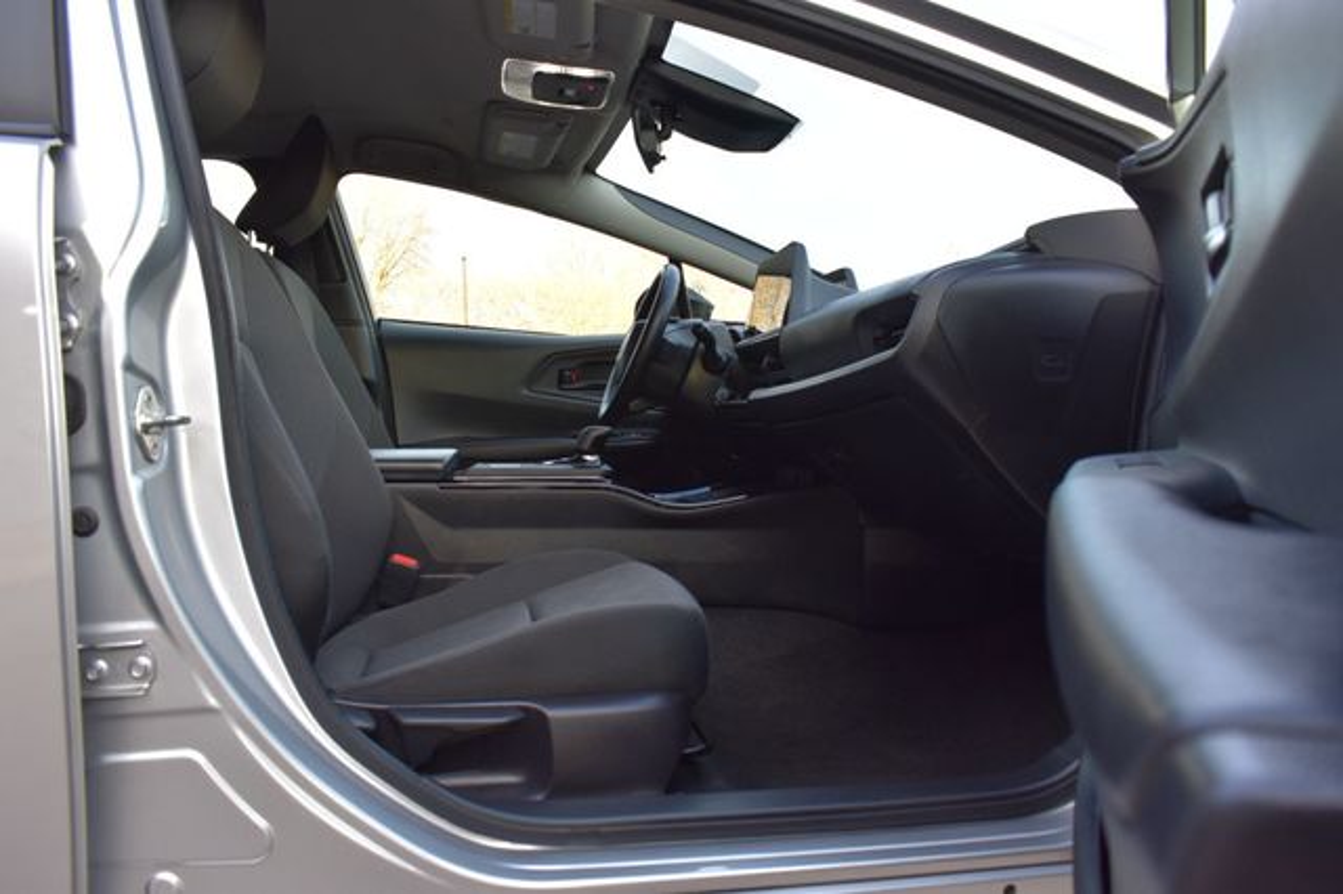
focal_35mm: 27
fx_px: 1007
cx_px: 672
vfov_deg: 47.9
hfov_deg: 67.4
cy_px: 447
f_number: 7.1
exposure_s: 1/40
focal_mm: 18
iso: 400
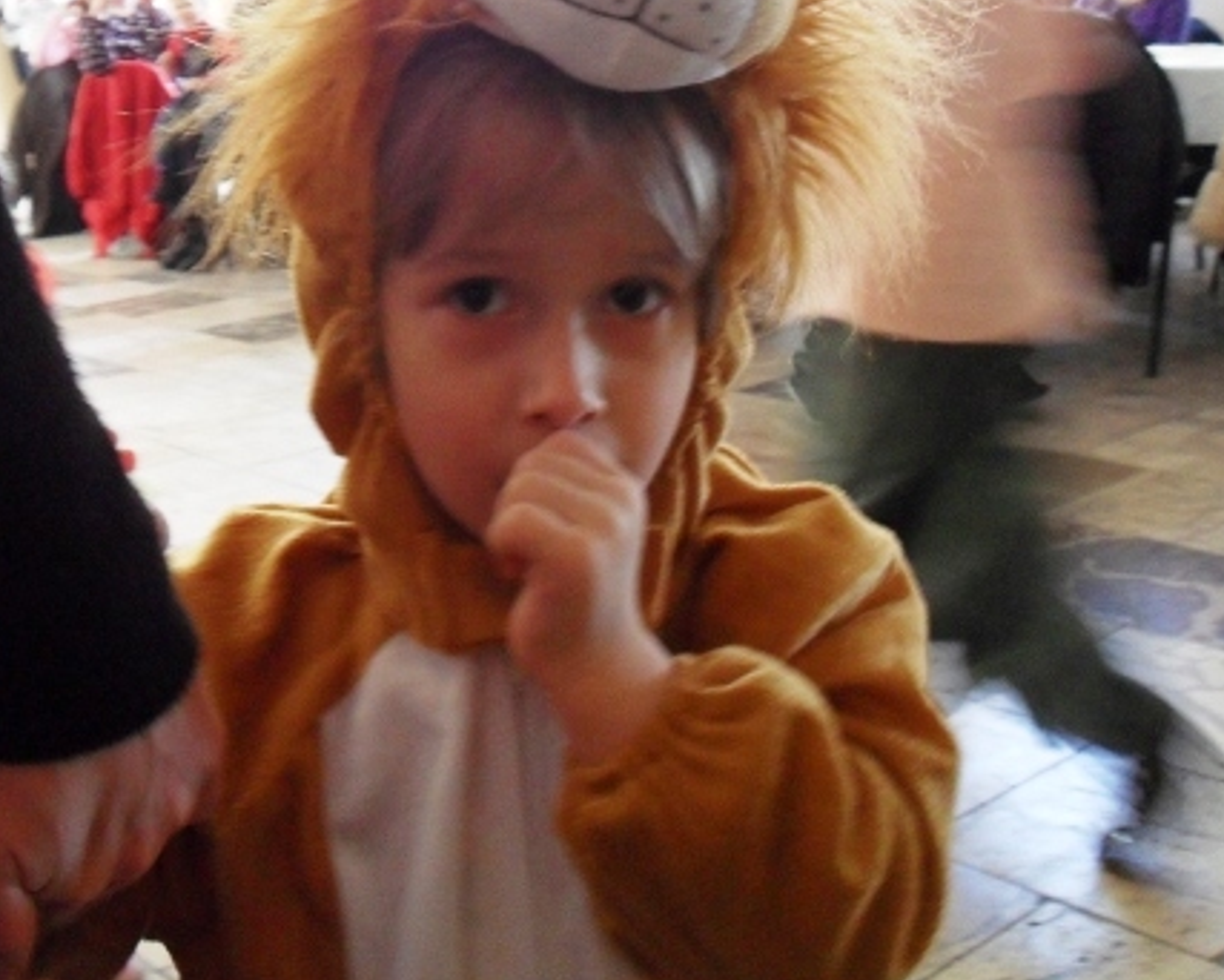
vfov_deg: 31.4
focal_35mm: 48
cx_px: 548
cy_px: 415
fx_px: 1740
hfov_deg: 38.7
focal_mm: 6.2
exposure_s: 1/15
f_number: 2.8
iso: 240
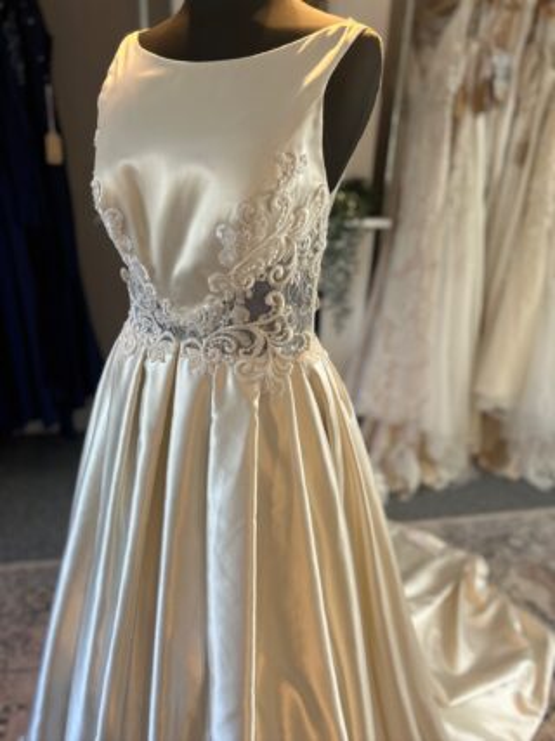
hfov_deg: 53.0
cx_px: 278
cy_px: 370
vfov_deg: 67.3
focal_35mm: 26
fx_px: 556
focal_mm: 5.7
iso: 32
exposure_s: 1/131
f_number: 1.5
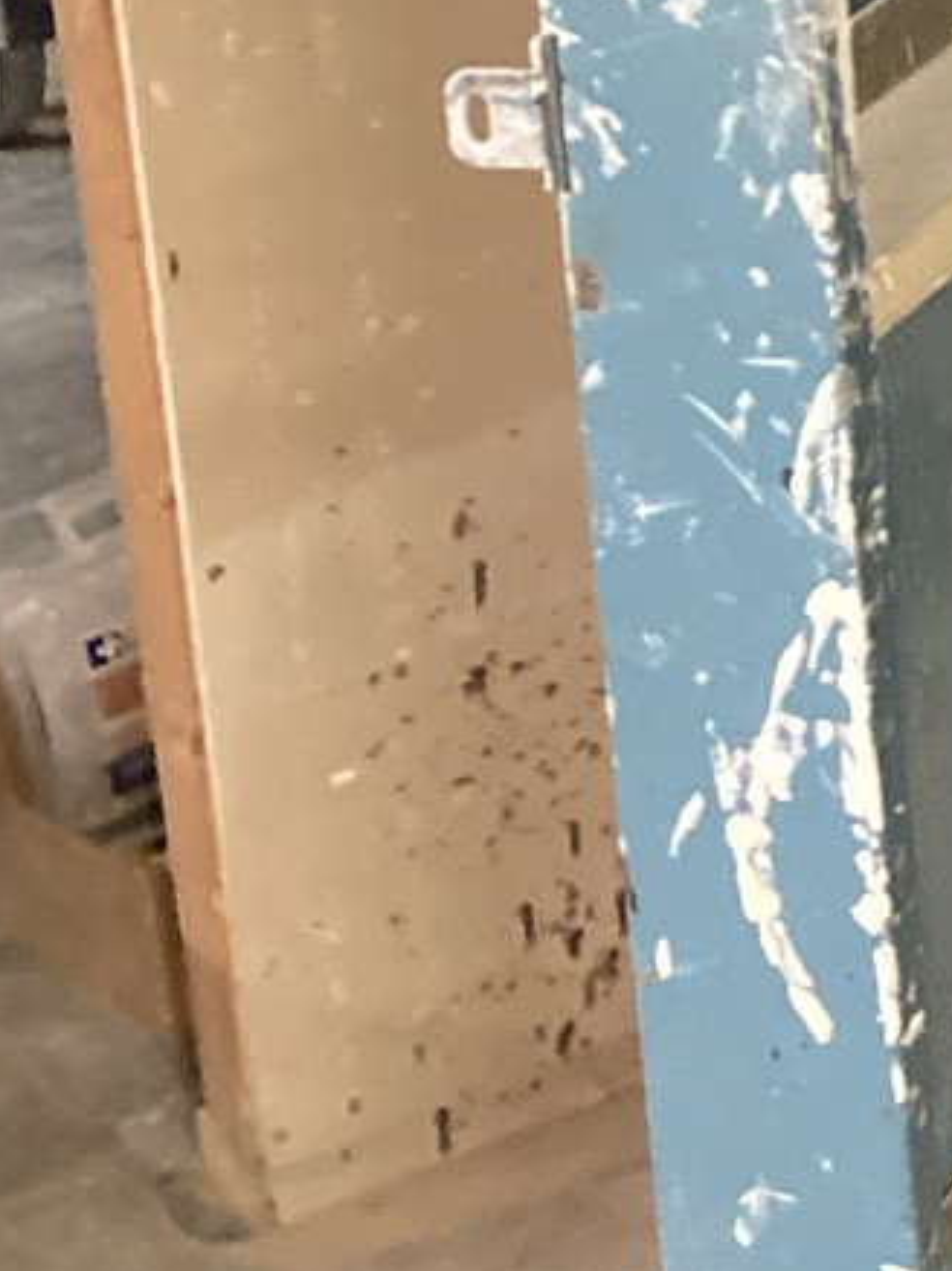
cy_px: -267
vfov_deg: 14.6
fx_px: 4808
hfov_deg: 10.3
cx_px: 2014
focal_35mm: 131
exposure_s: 1/30
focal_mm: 3.99
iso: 640
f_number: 1.8
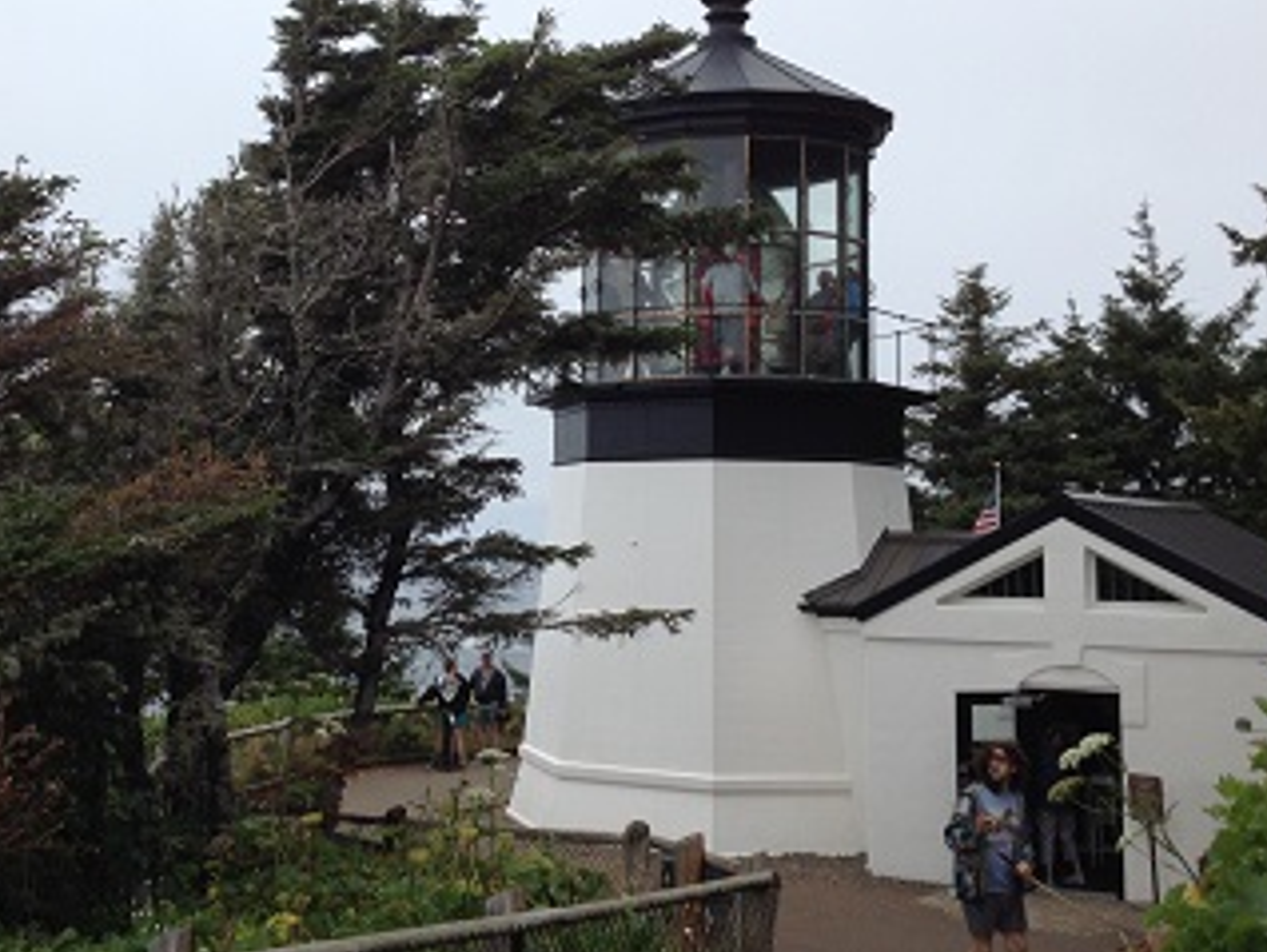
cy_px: 388
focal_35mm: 55
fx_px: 2015
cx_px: 402
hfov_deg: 34.5
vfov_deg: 26.5
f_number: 2.4
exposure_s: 1/1783
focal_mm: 4.28
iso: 50
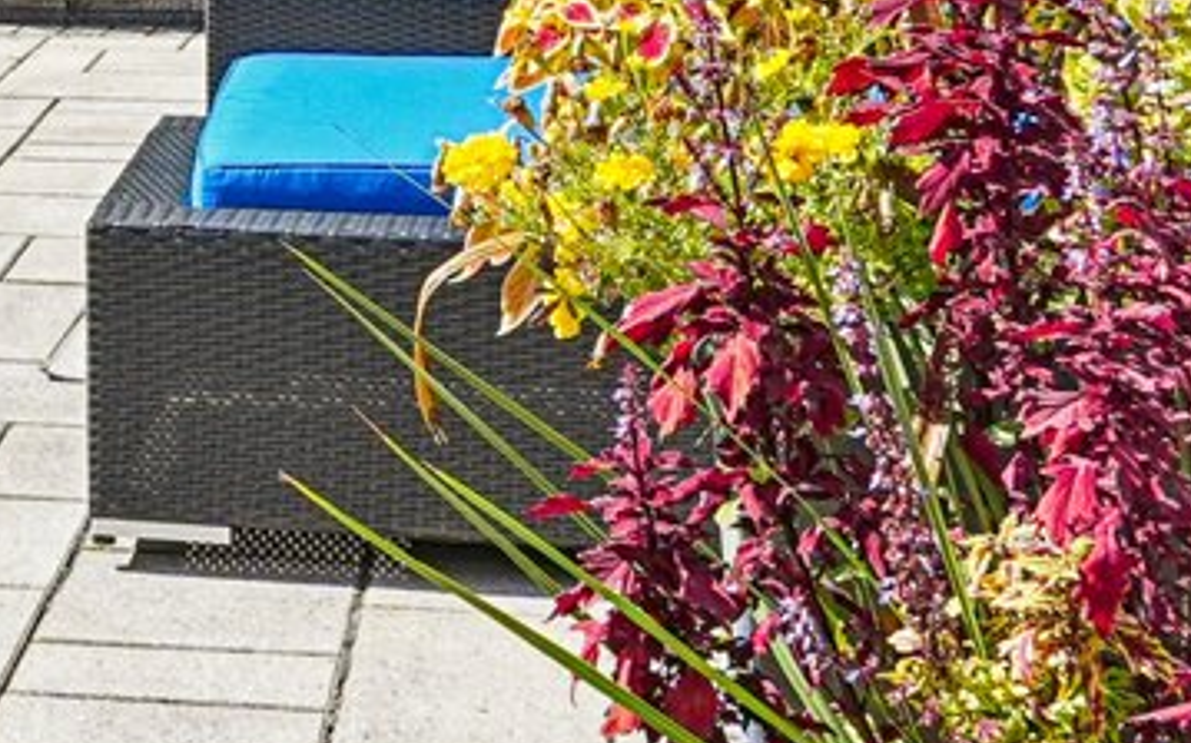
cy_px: -128
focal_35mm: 93
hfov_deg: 20.6
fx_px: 3017
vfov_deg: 13.7
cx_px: -302
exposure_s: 1/400
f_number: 8
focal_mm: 16
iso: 400
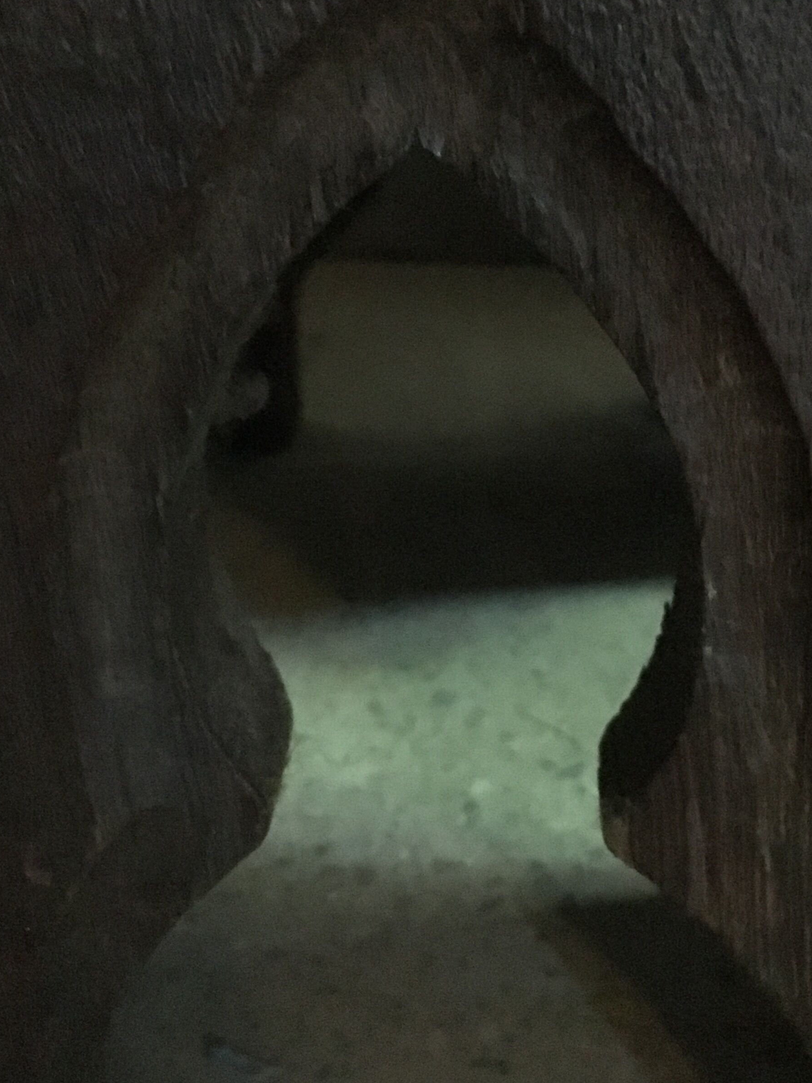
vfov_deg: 38.9
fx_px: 1532
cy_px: 532
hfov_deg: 29.7
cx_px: 436
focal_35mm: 49
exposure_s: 1/17
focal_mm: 4.15
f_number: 2.2
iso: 2000
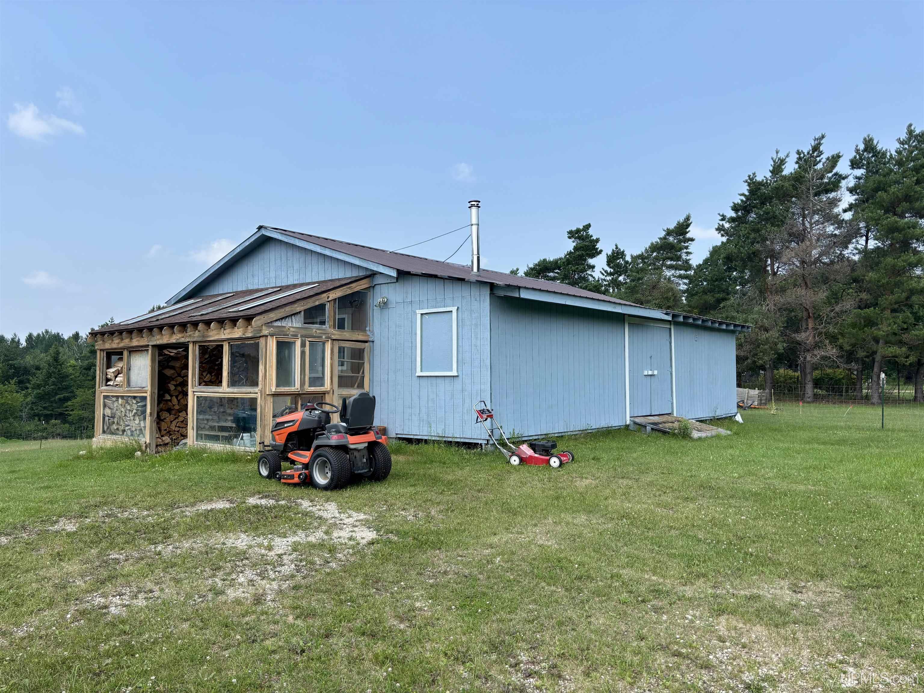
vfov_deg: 53.1
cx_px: 462
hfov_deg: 67.3
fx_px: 694
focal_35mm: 26
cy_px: 346
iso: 50
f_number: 1.6
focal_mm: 5.96
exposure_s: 1/2288
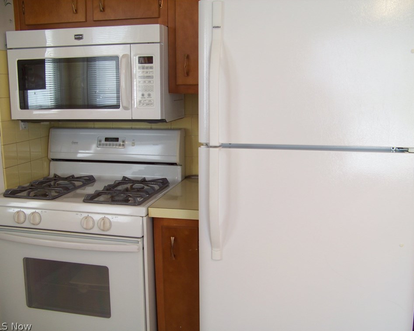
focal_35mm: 38
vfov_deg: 39.2
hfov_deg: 47.9
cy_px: 166
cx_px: 210
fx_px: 466
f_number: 2.8
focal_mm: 5.85
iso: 74
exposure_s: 1/30
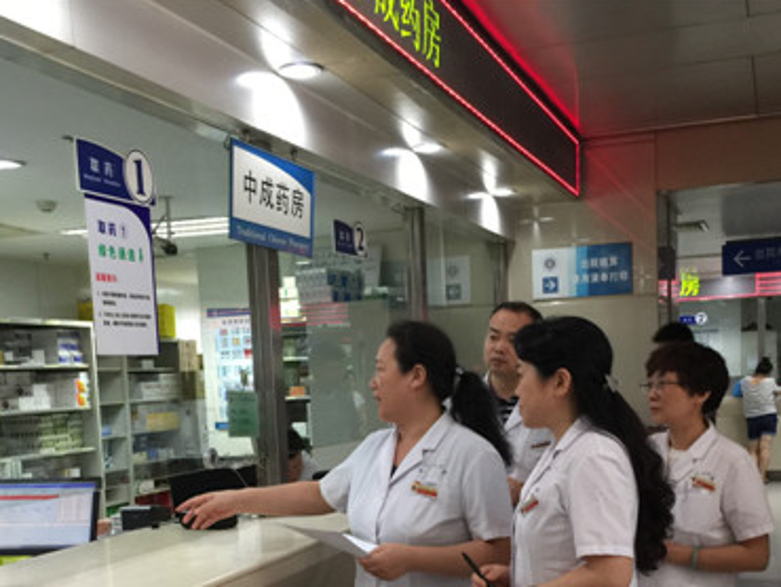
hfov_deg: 40.4
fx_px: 1061
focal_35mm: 47
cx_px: 397
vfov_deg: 30.2
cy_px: 471
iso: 100
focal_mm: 4.15
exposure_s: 1/17
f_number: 2.2
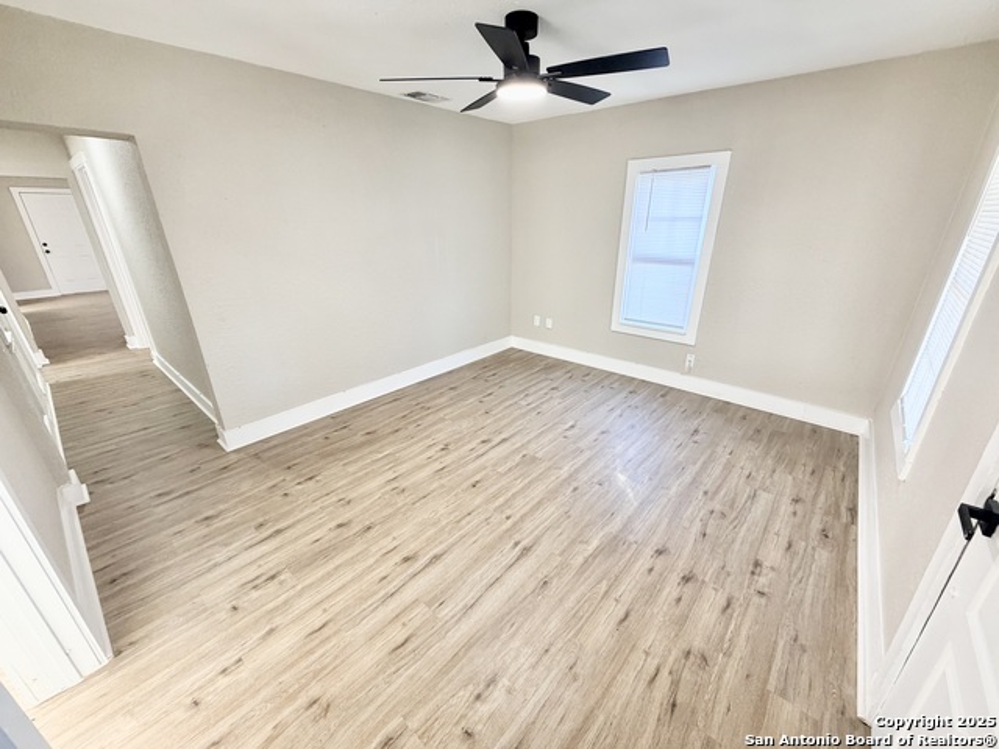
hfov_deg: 102.1
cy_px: 374
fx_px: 404
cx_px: 500
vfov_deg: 85.7
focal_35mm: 14
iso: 200
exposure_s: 1/60
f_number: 2.2
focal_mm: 2.22
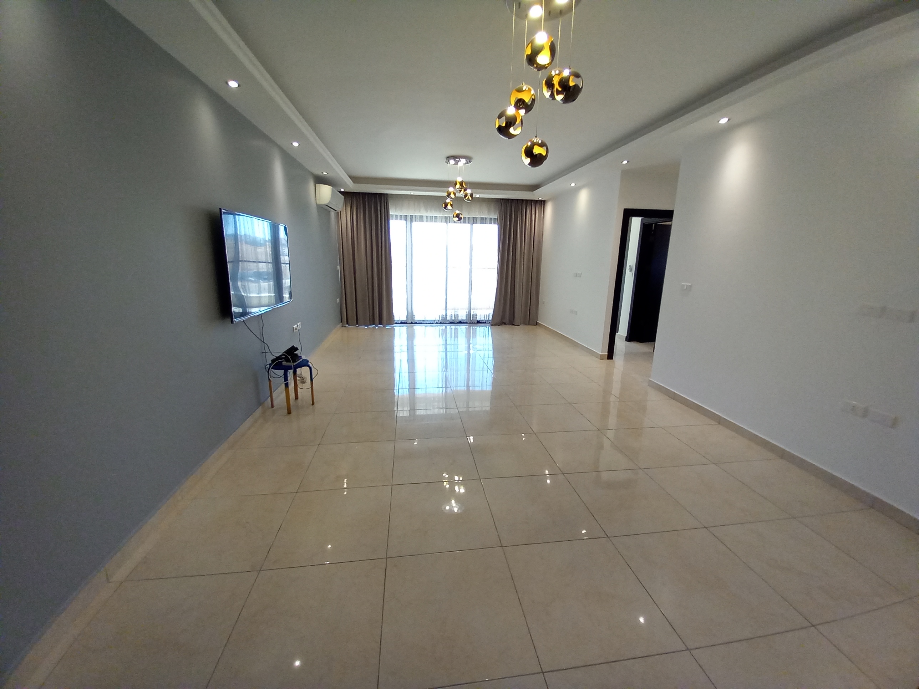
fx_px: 345
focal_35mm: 13
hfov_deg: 106.2
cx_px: 460
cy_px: 344
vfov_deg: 89.9
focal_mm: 1.13
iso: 64
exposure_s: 1/50
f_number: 2.2
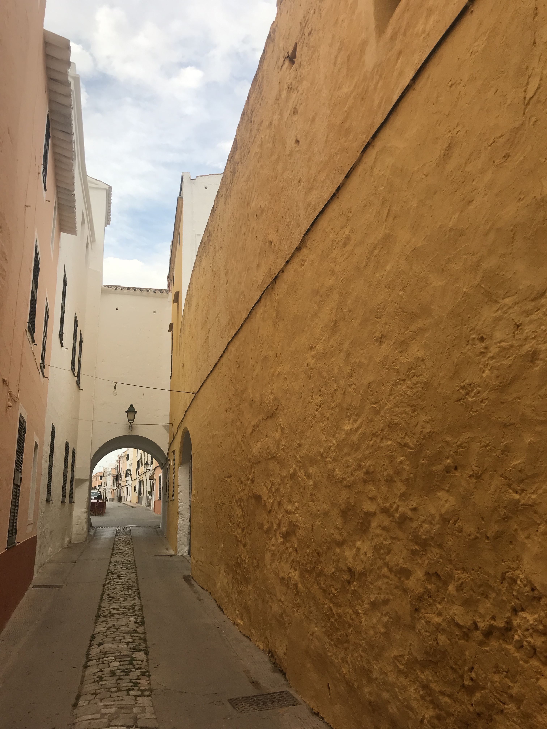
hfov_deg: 49.7
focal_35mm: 28
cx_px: 274
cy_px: 364
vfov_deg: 63.4
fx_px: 590
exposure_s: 1/388
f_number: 1.8
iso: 20
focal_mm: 3.99
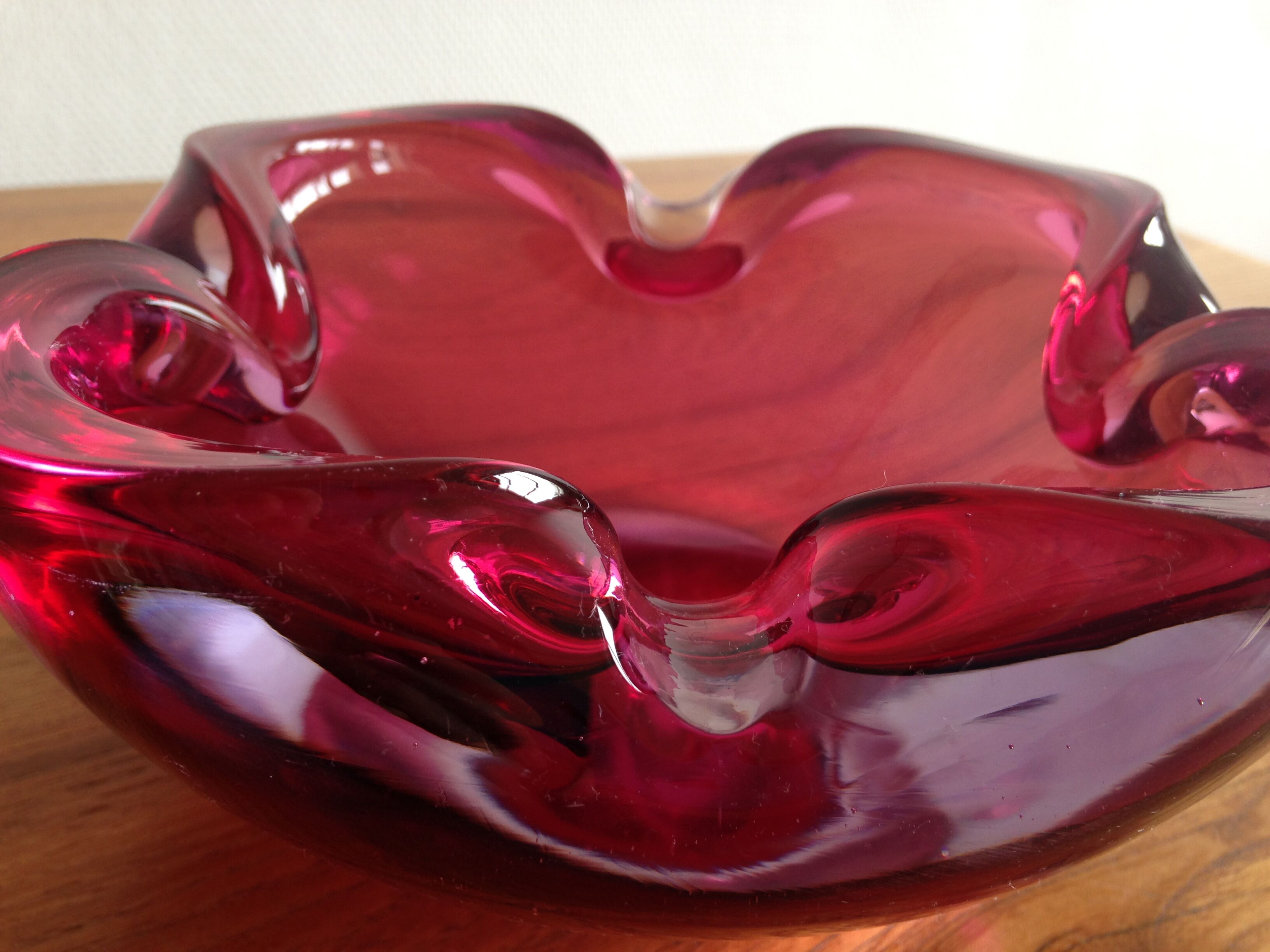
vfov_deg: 42.9
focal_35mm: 33
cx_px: 635
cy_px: 476
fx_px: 1211
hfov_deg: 55.4
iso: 50
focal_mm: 4.12
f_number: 2.4
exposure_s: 1/40
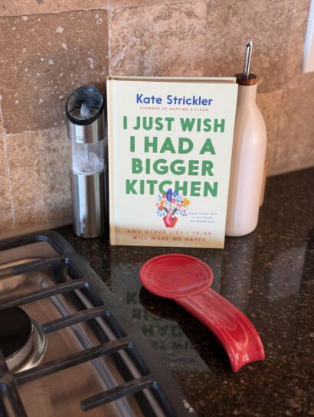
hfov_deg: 30.3
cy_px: 208
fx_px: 579
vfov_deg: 39.6
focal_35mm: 48
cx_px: 157
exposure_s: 1/60
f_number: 1.78
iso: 160
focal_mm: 6.76
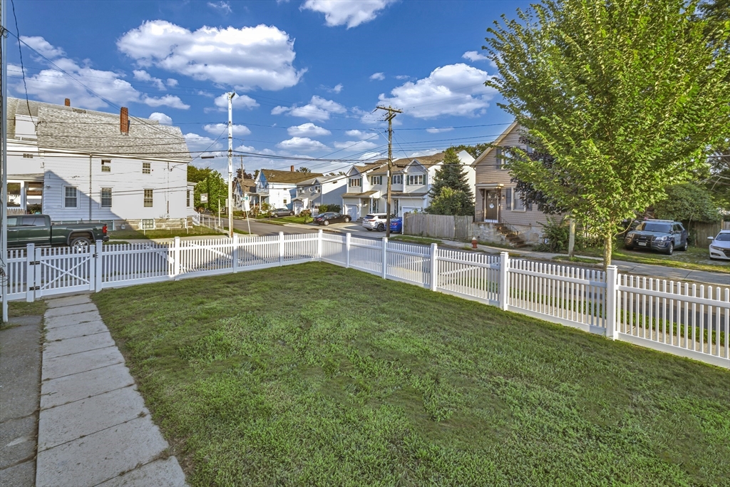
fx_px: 304
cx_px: 365
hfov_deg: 100.4
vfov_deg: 77.3
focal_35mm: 15
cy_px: 244
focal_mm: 15
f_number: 13
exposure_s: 1/30
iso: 64
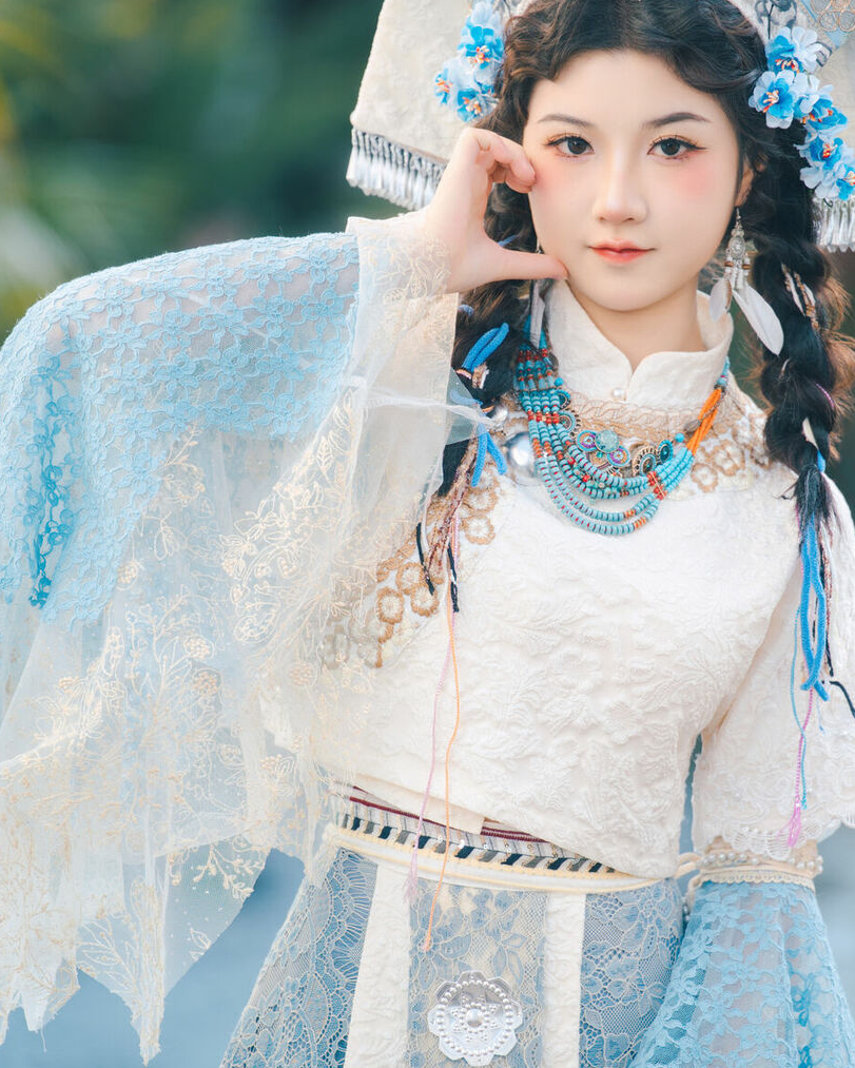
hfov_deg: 6.2
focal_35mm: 248
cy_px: 588
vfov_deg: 7.8
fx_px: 7841
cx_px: 542
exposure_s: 1/160
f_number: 2.8
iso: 80
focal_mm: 170
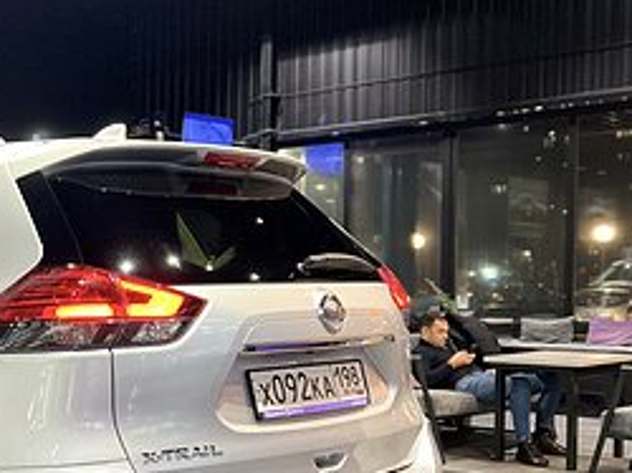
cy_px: 309
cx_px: 8
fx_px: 1040
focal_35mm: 57
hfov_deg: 31.4
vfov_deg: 25.5
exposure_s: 1/50
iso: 250
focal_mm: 5.7
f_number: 1.5
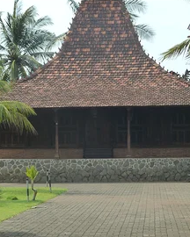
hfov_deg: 13.6
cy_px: 111
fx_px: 794
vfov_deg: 17.0
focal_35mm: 113
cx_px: 97
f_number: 4.2
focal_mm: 12.8
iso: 125
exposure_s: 1/400
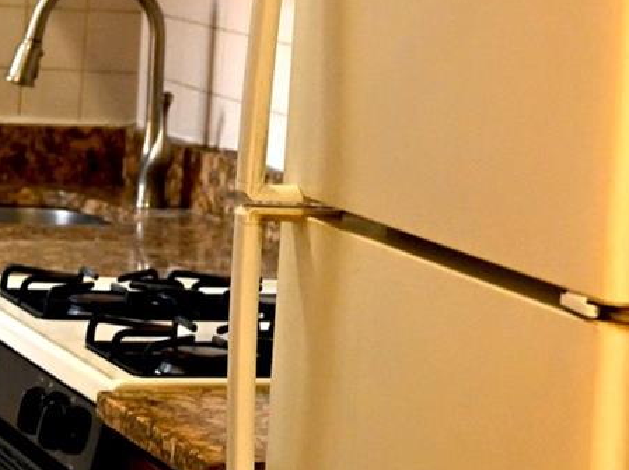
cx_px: 256
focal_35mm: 158
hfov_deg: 12.5
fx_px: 2869
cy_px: 29
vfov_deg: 9.3
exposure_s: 1/250
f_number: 4
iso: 3200
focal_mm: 36
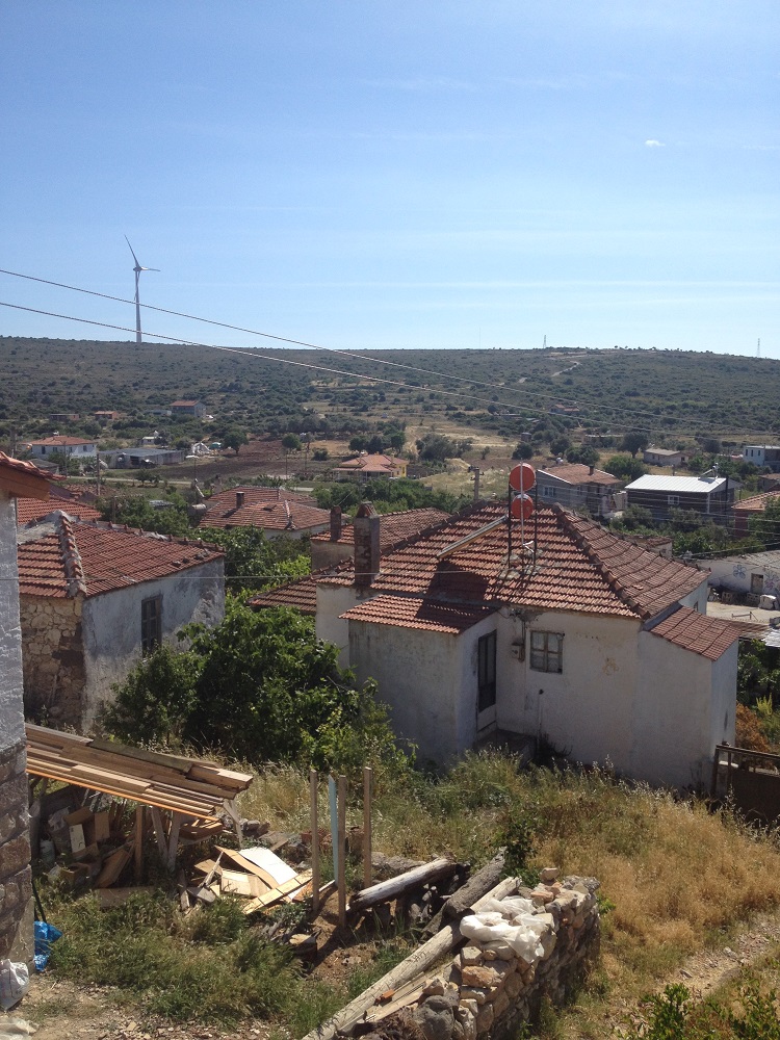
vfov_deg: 52.6
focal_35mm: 35
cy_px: 520
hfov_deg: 40.7
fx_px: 1052
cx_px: 390
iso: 50
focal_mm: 4.28
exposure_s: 1/2123
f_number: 2.4
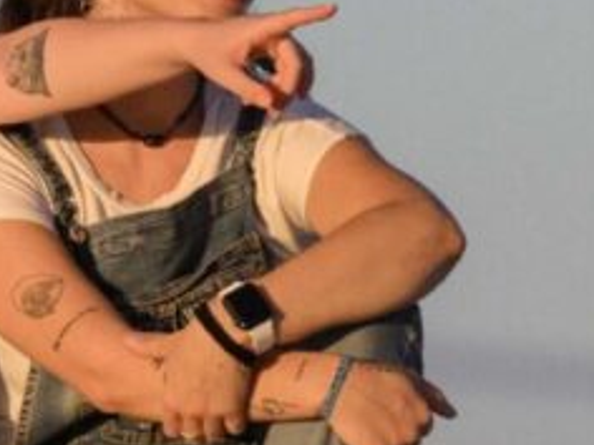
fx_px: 19339
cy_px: 1224
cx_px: -622
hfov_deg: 1.8
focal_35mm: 1127
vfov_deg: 1.3
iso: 1250
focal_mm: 135
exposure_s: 1/5000
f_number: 5
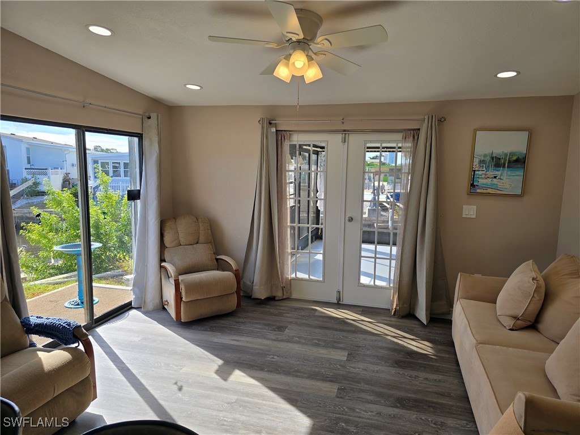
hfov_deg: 73.9
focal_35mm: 23
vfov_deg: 58.9
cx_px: 290
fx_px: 385
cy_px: 218
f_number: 1.7
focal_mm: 6.3
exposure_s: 1/325
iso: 12
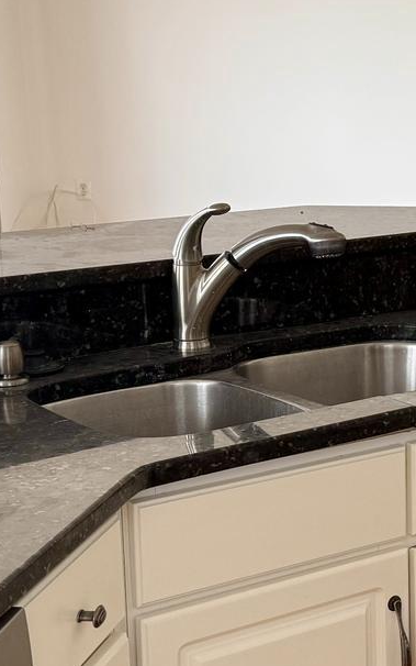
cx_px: 574
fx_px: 1559
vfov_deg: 24.1
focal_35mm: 86
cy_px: 347
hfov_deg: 14.4
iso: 80
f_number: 1.78
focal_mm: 6.76
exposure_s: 1/121
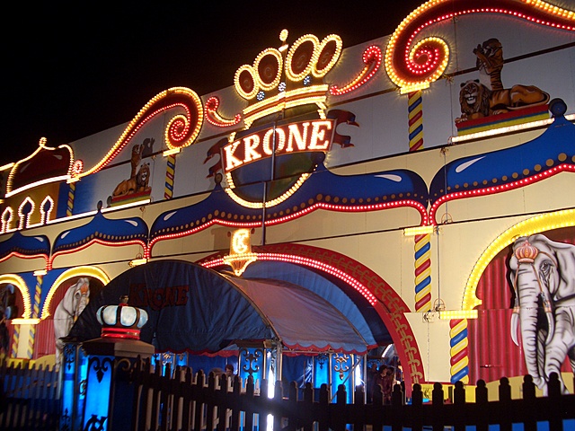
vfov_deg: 40.7
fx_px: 581
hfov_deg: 52.6
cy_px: 216
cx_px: 288
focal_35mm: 35
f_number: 2.6
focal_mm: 5.8
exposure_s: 1/10
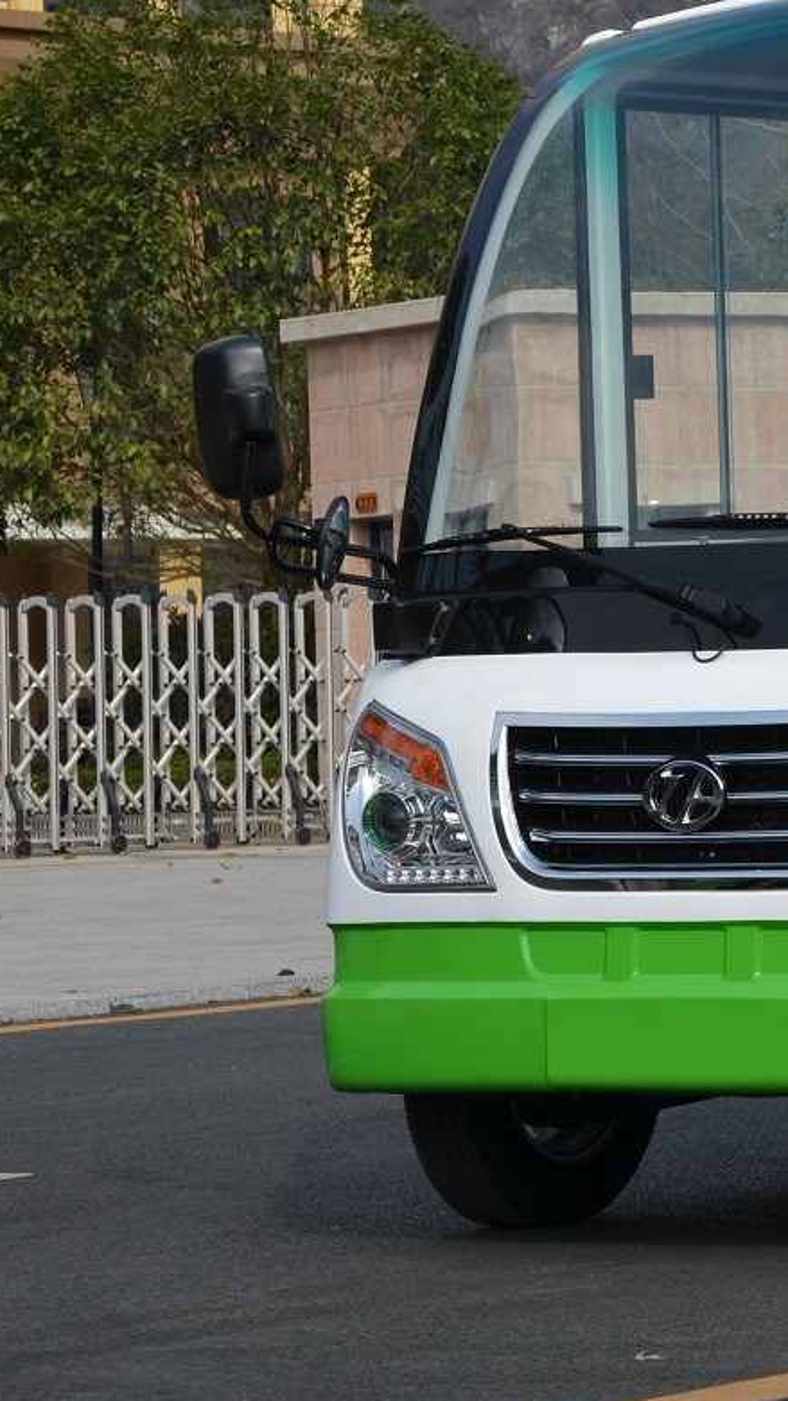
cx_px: 1265
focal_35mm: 167
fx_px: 6207
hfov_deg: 7.1
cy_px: 530
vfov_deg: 12.9
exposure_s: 1/320
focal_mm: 52
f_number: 8
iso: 100
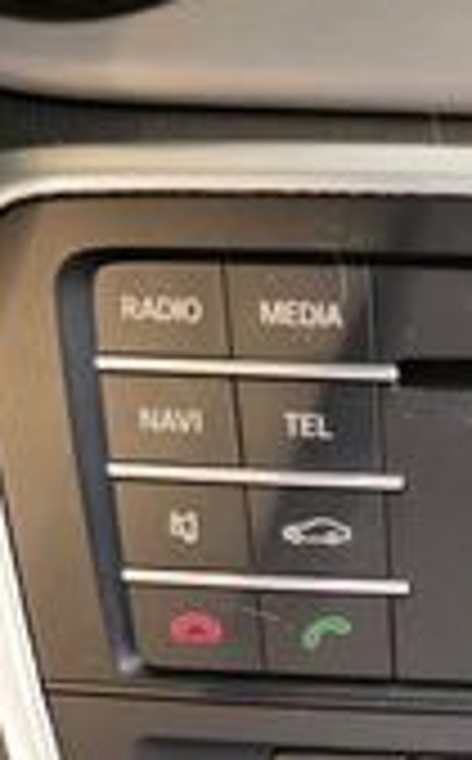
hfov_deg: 16.5
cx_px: 796
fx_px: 1406
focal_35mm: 68
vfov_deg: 28.8
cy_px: 711
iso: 640
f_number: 1.7
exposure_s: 1/40
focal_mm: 6.3
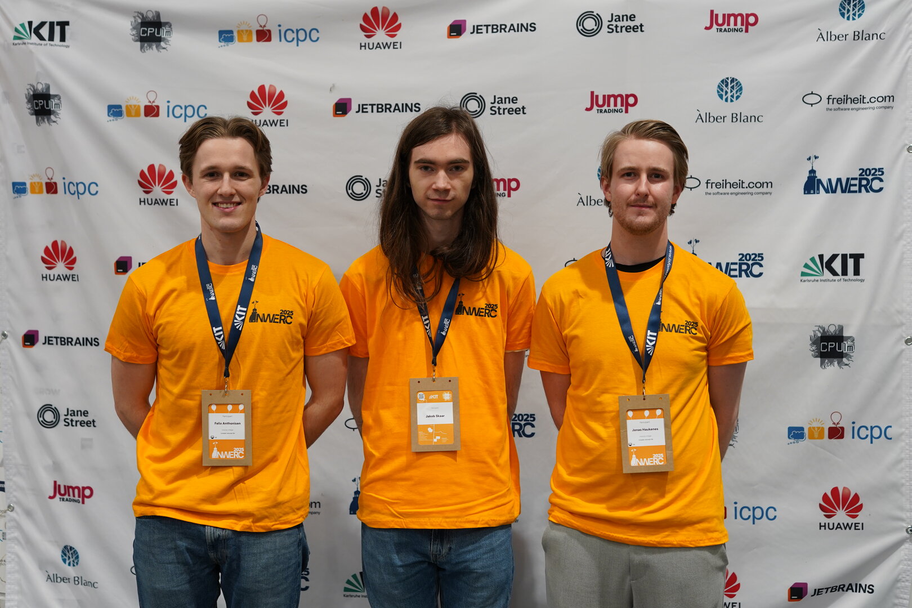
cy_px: 304
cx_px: 456
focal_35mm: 50
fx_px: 1267
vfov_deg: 27.0
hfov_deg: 39.6
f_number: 2.8
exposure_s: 1/60
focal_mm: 50
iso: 640
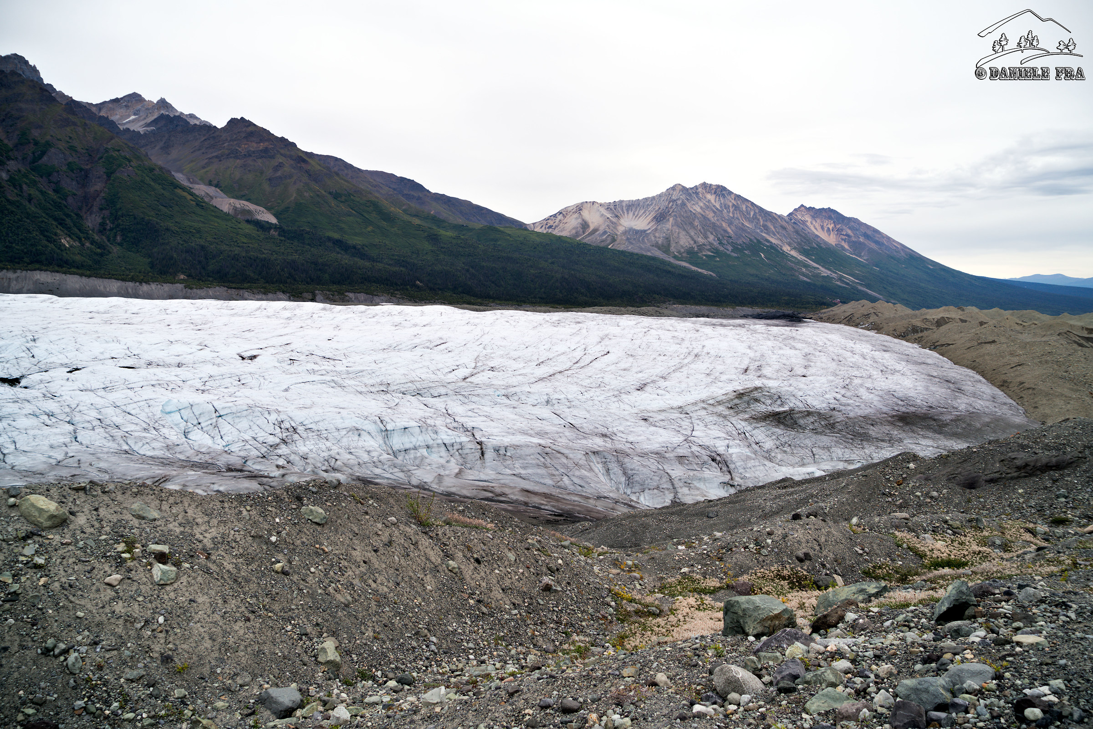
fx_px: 729
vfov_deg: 53.1
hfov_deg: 73.7
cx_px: 546
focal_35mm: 24
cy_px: 364
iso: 100
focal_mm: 24
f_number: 4.5
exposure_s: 1/125
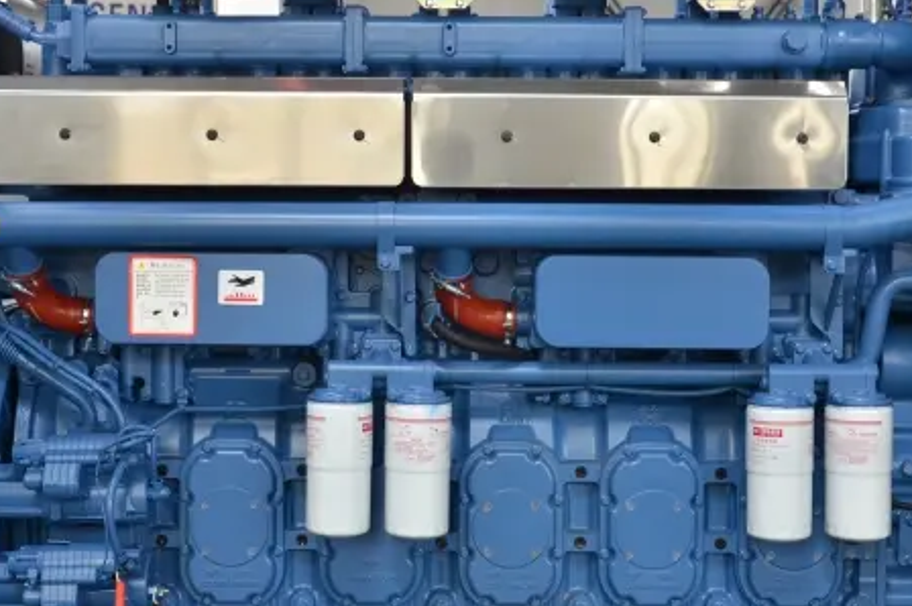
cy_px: 277
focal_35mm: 67
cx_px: 430
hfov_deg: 30.1
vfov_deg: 20.3
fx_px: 1693
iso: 500
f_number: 4
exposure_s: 1/30
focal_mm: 25
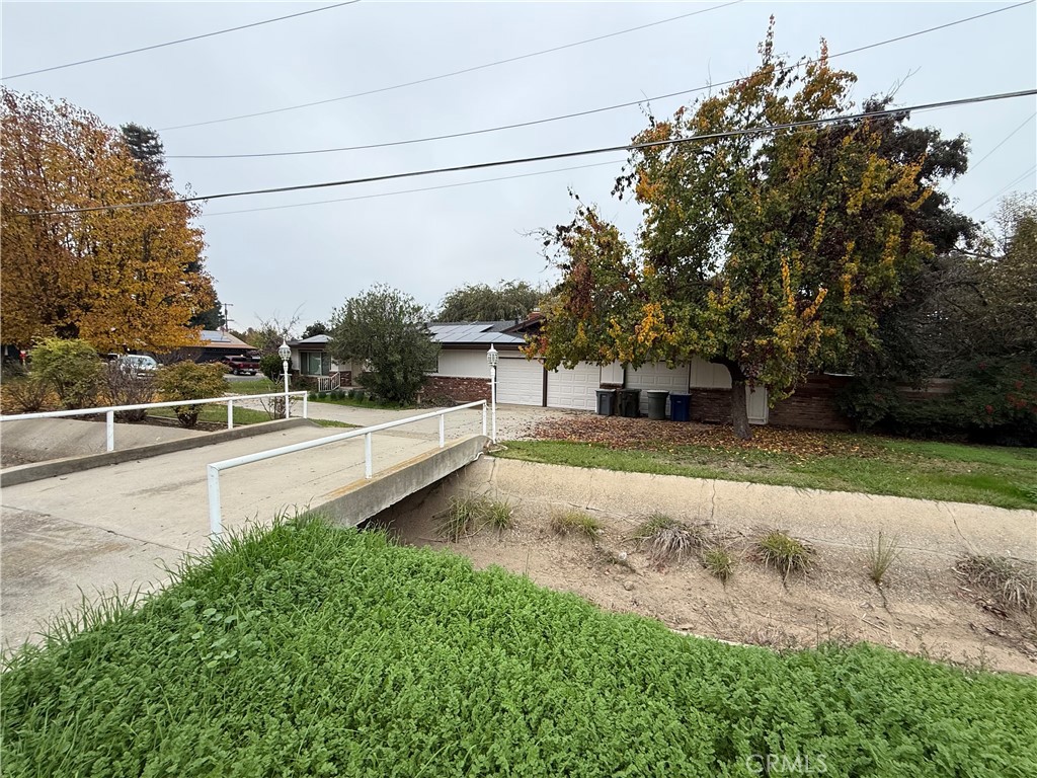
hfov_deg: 102.1
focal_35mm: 14
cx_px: 518
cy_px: 389
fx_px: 419
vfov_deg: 85.7
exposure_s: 1/99
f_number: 2.2
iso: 80
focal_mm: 2.22
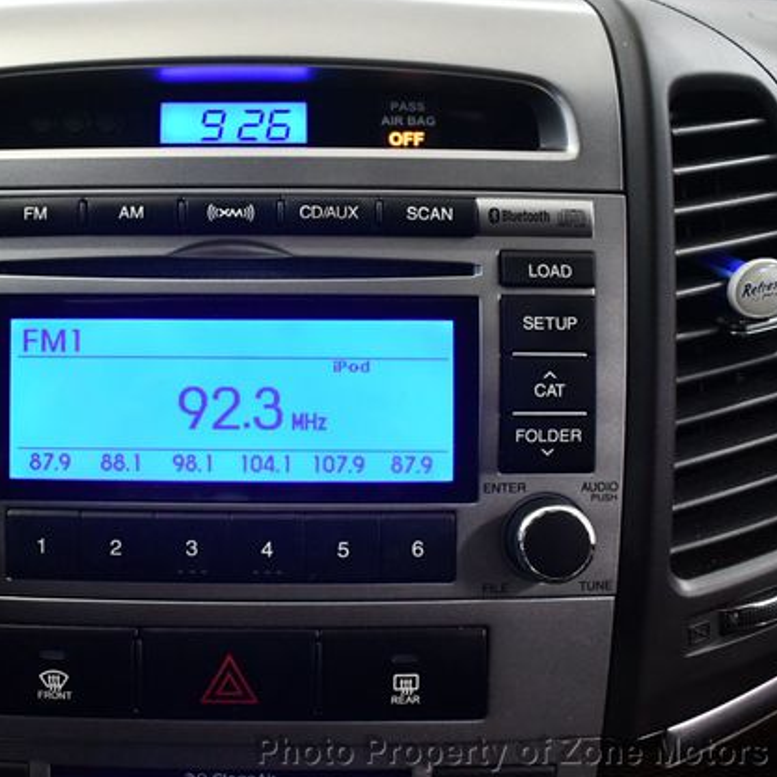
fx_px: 1194
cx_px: 233
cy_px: 388
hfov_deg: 35.5
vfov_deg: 36.1
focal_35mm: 47
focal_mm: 18
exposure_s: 1/125
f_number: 3.5
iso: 2800
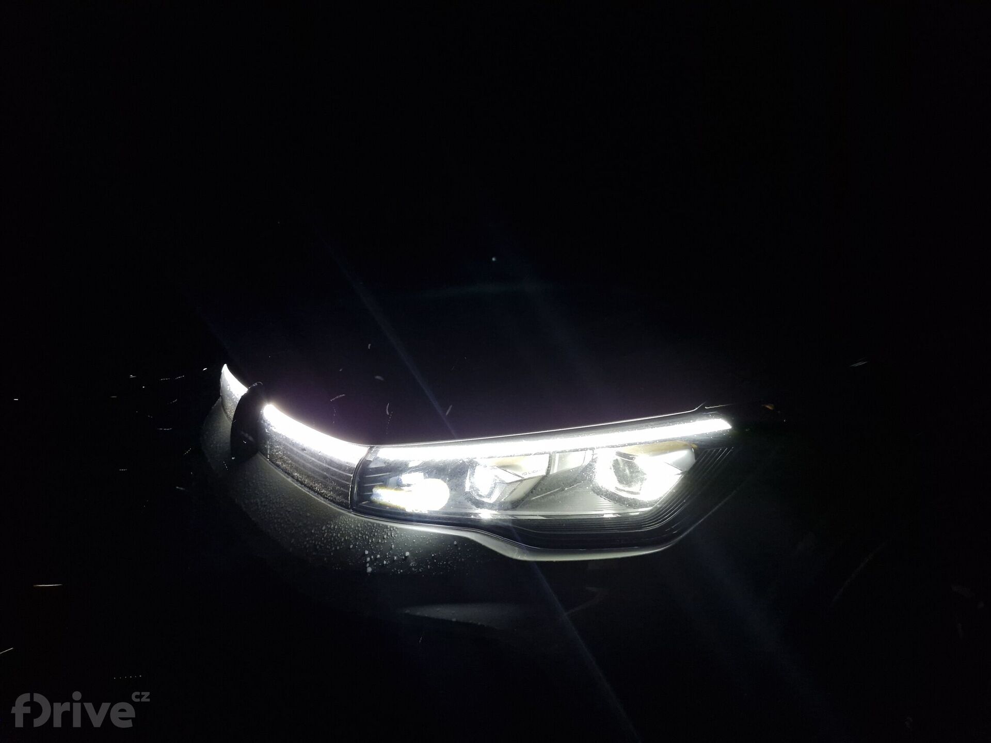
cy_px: 372
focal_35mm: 23
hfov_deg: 73.9
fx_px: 658
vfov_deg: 58.9
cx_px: 496
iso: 640
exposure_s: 1/24
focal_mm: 5.54
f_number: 1.8
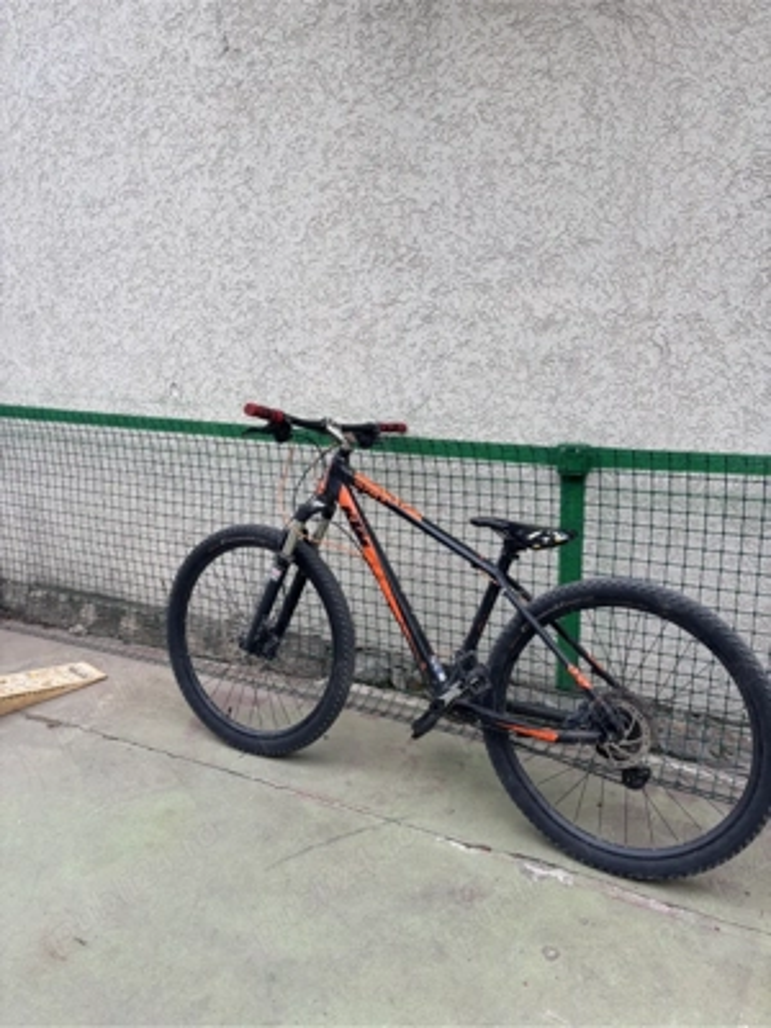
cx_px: 386
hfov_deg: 53.1
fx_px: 772
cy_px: 514
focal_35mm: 26
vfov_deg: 67.3
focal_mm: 5.96
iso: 40
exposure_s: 1/121
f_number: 1.6
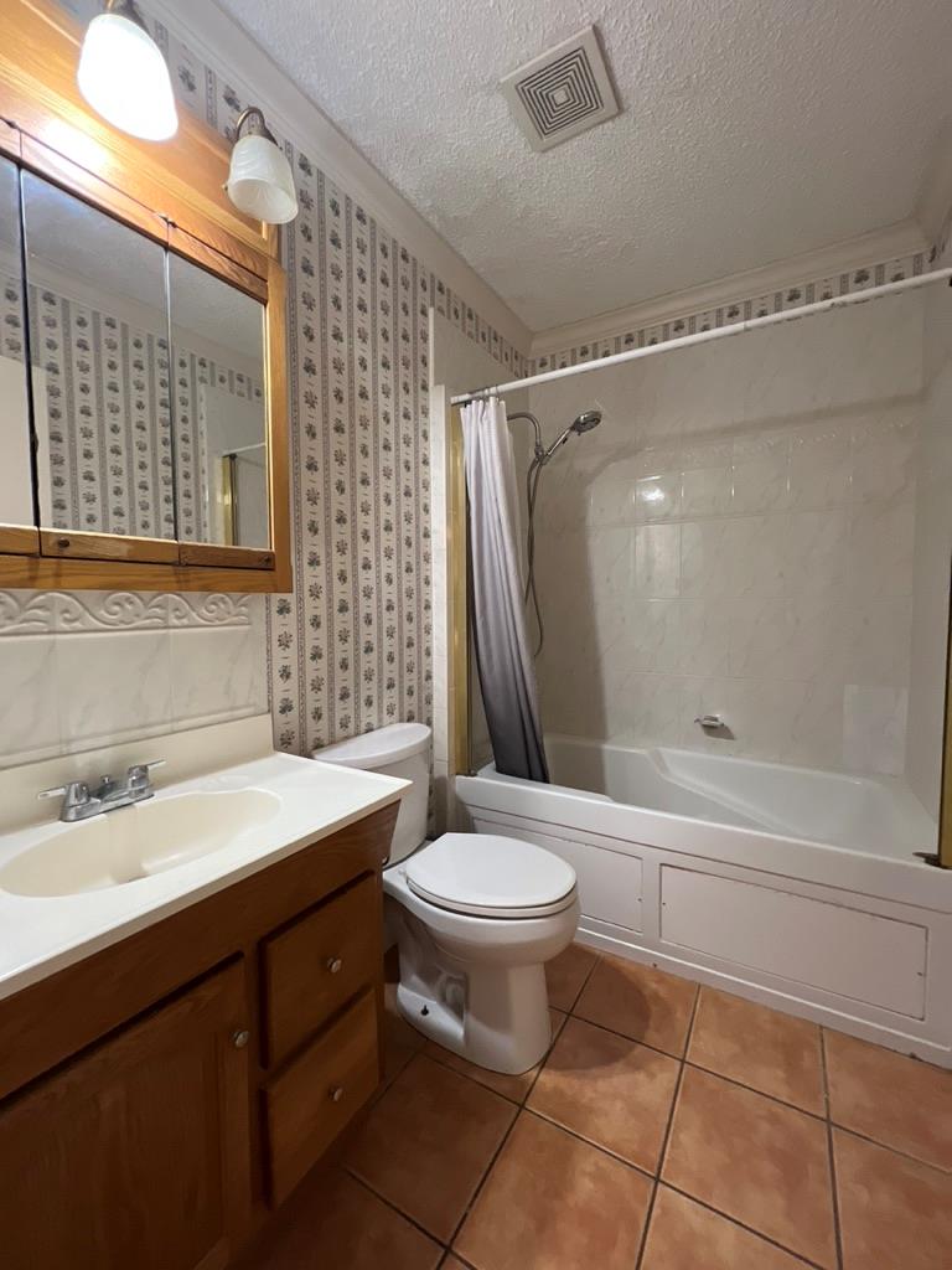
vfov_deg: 106.2
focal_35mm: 13
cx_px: 476
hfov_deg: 89.9
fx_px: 477
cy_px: 635
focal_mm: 1.57
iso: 320
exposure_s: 1/60
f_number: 1.8
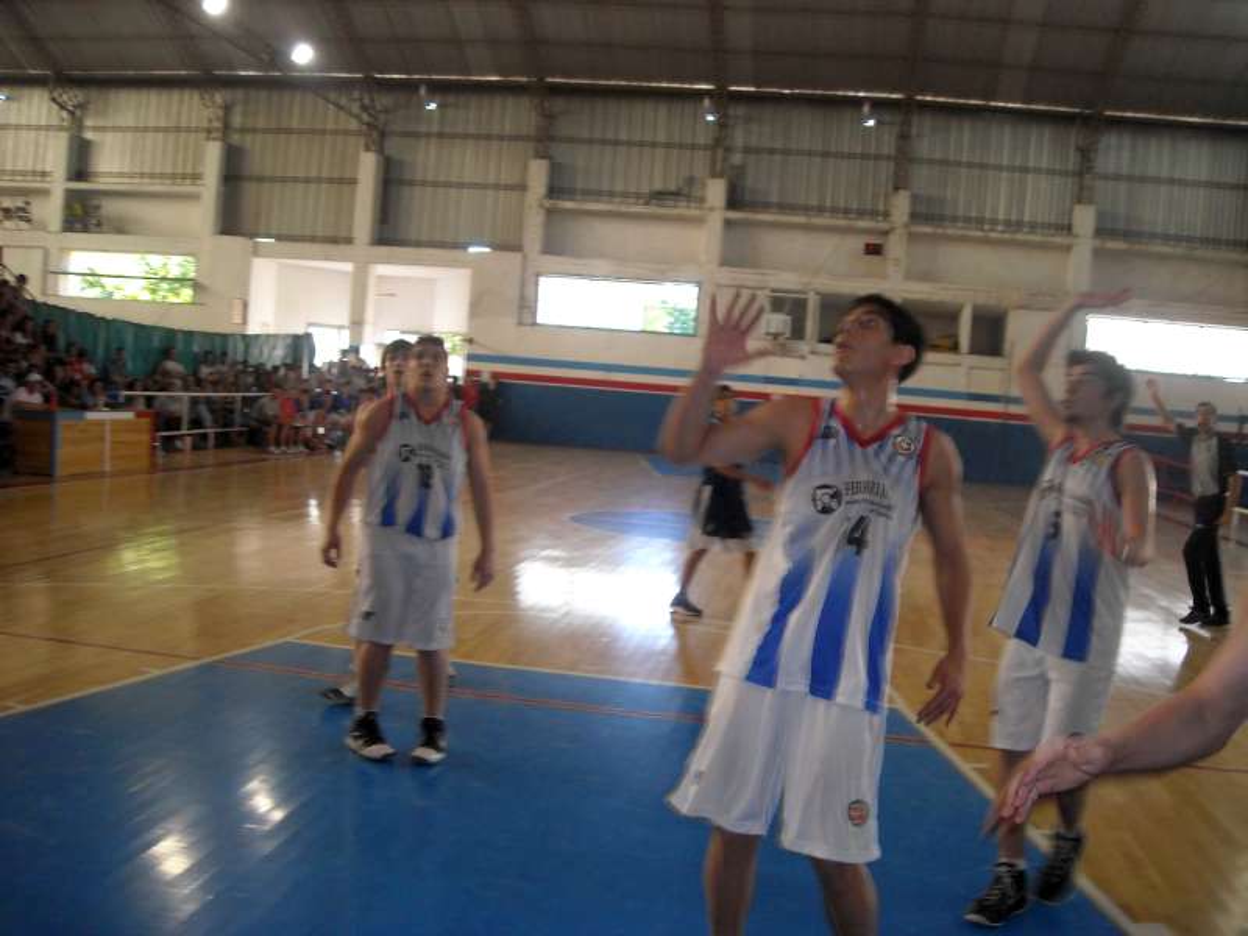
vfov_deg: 40.7
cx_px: 624
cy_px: 468
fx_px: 1262
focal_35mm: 35
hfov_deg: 52.6
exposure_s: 1/60
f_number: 2.8
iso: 200
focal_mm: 5.7
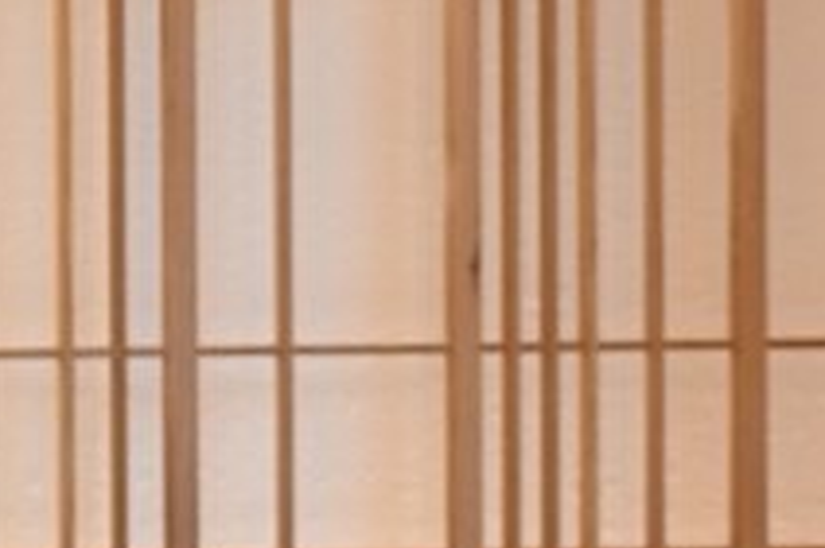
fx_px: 3870
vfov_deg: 8.1
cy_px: 130
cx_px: -1082
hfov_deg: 10.6
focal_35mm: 169
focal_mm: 35
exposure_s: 1/500
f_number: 1.6
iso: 800
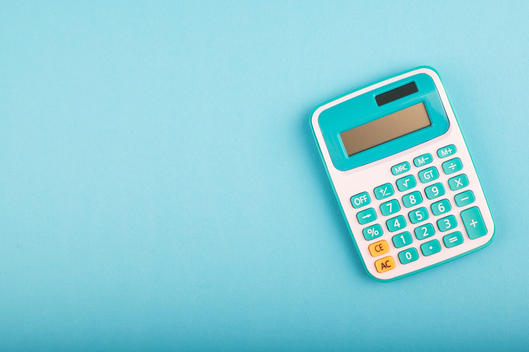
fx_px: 926
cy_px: 176
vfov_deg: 21.6
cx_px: 264
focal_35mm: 63
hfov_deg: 31.9
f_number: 14
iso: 200
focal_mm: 41.8
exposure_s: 1/180
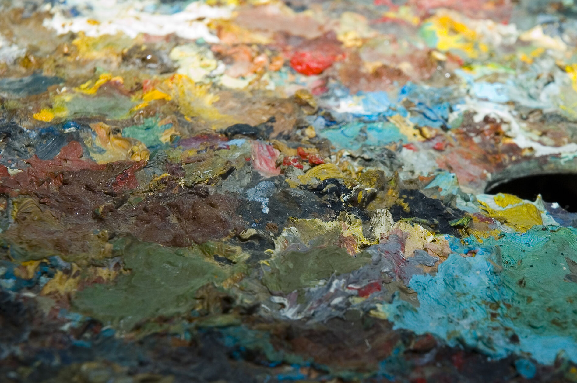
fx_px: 2130
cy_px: 242
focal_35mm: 133
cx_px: 348
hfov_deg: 15.4
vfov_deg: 10.3
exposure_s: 1/60
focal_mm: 70
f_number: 8
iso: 200
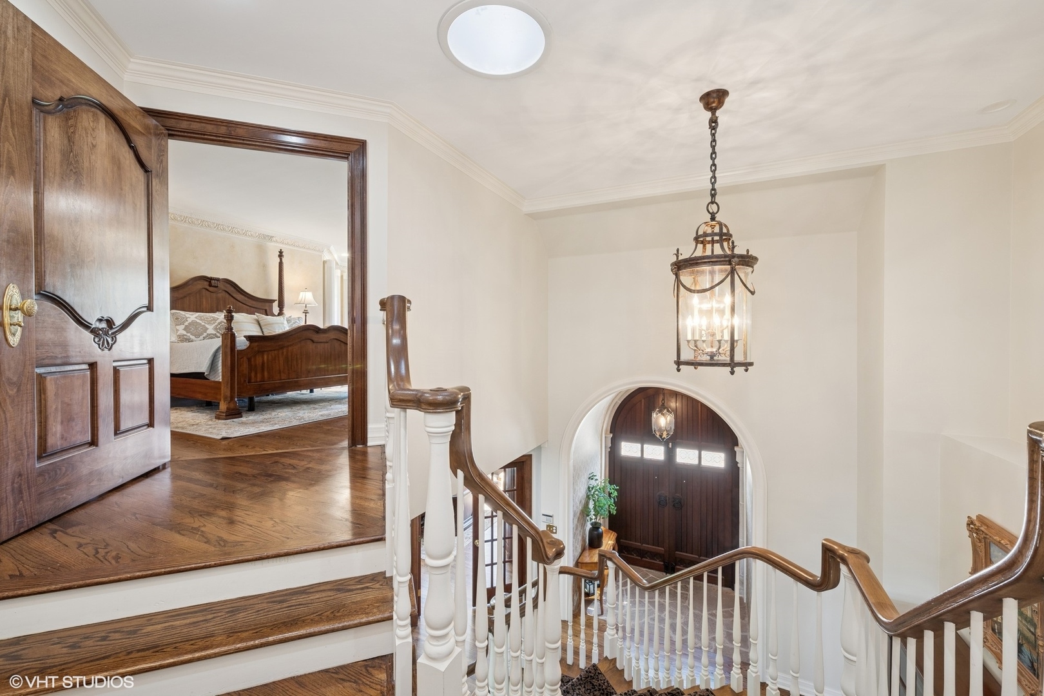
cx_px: 522
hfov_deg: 104.3
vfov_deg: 81.2
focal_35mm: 14
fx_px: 406
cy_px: 348
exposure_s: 1/8
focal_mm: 14
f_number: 9.5
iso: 200
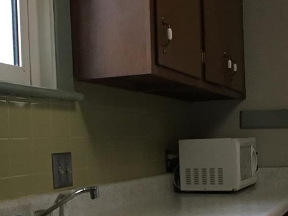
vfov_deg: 15.5
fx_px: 790
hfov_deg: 20.6
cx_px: 157
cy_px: 167
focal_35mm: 95
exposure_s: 1/30
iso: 125
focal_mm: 4.15
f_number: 2.2
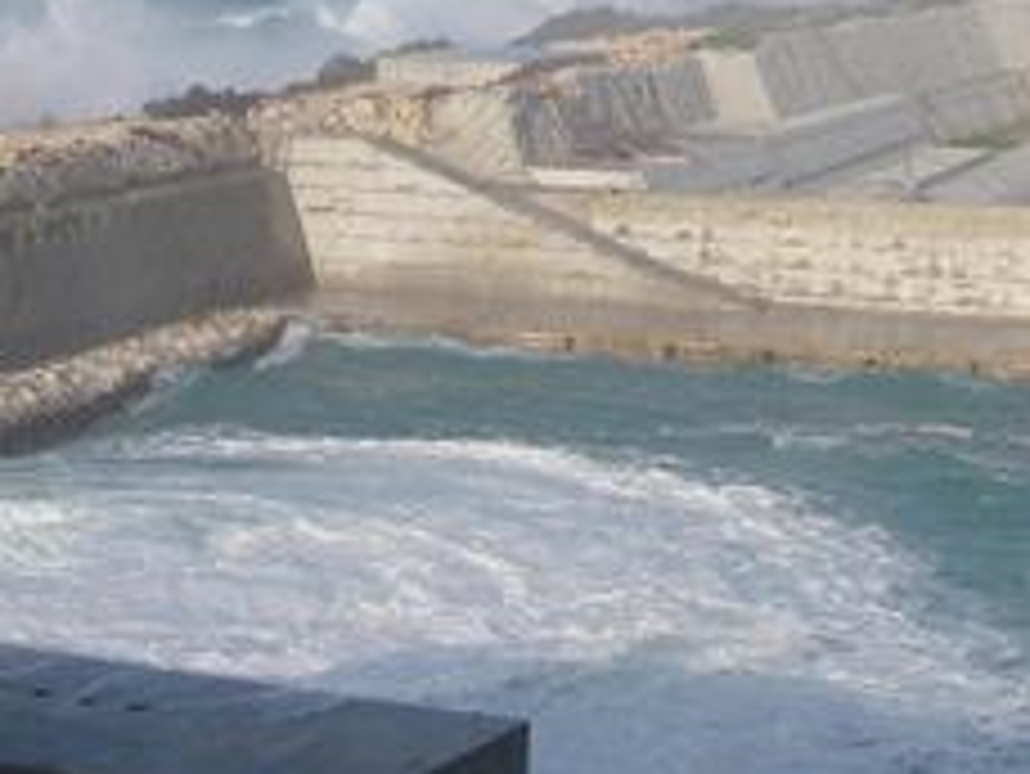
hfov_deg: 18.5
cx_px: 468
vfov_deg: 13.6
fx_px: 3156
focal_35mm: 106
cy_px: -117
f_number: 6.6
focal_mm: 6.3
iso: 64
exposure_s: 1/200
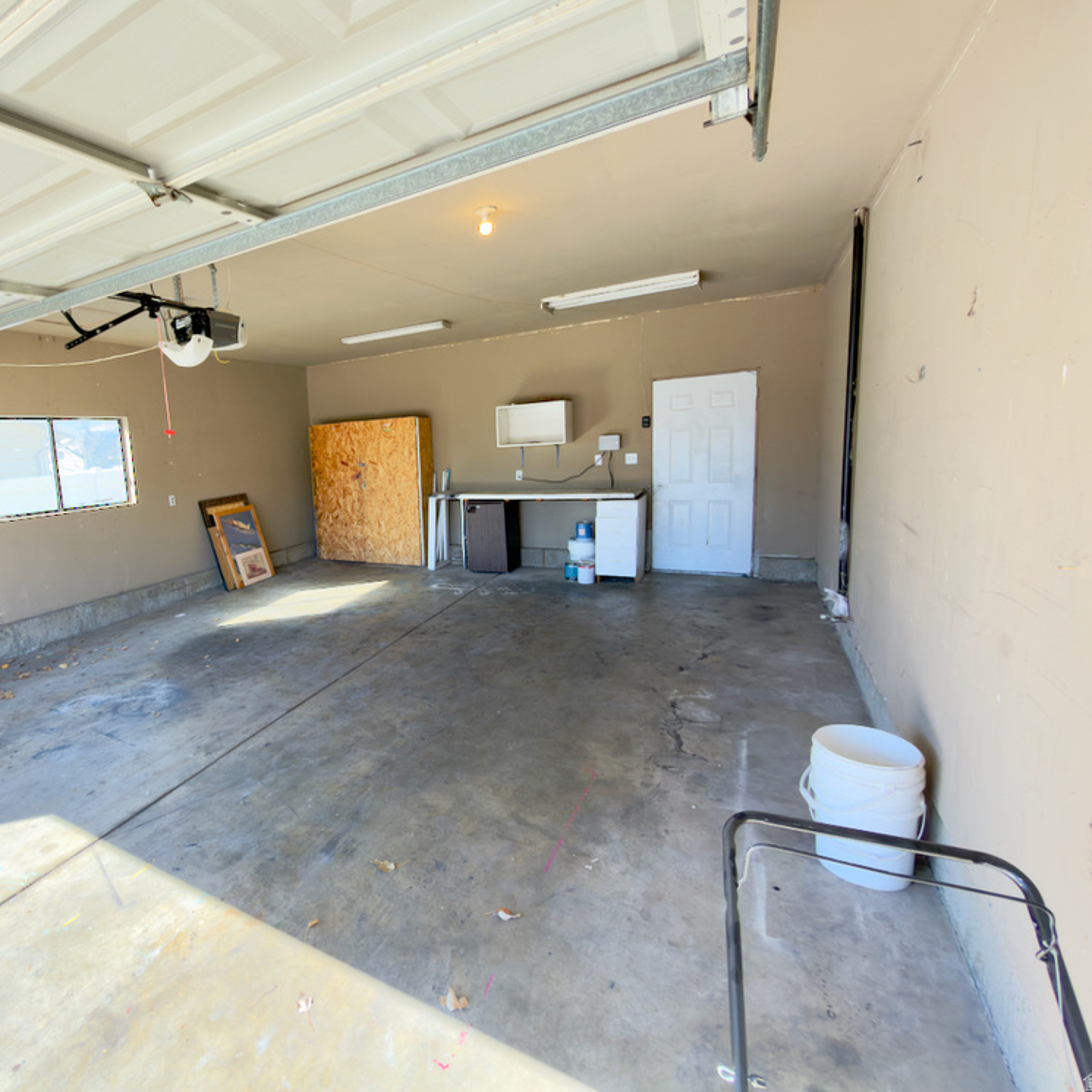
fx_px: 607
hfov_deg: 80.9
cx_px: 356
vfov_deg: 84.0
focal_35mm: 17
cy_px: 532
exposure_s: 1/113
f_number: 2.2
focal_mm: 2.22
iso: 50
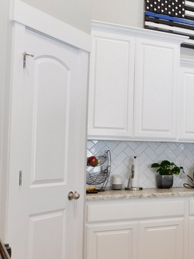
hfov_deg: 23.0
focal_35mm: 55
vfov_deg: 34.9
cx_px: 264
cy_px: 139
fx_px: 411
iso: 140
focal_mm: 4
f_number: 3
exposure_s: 1/30
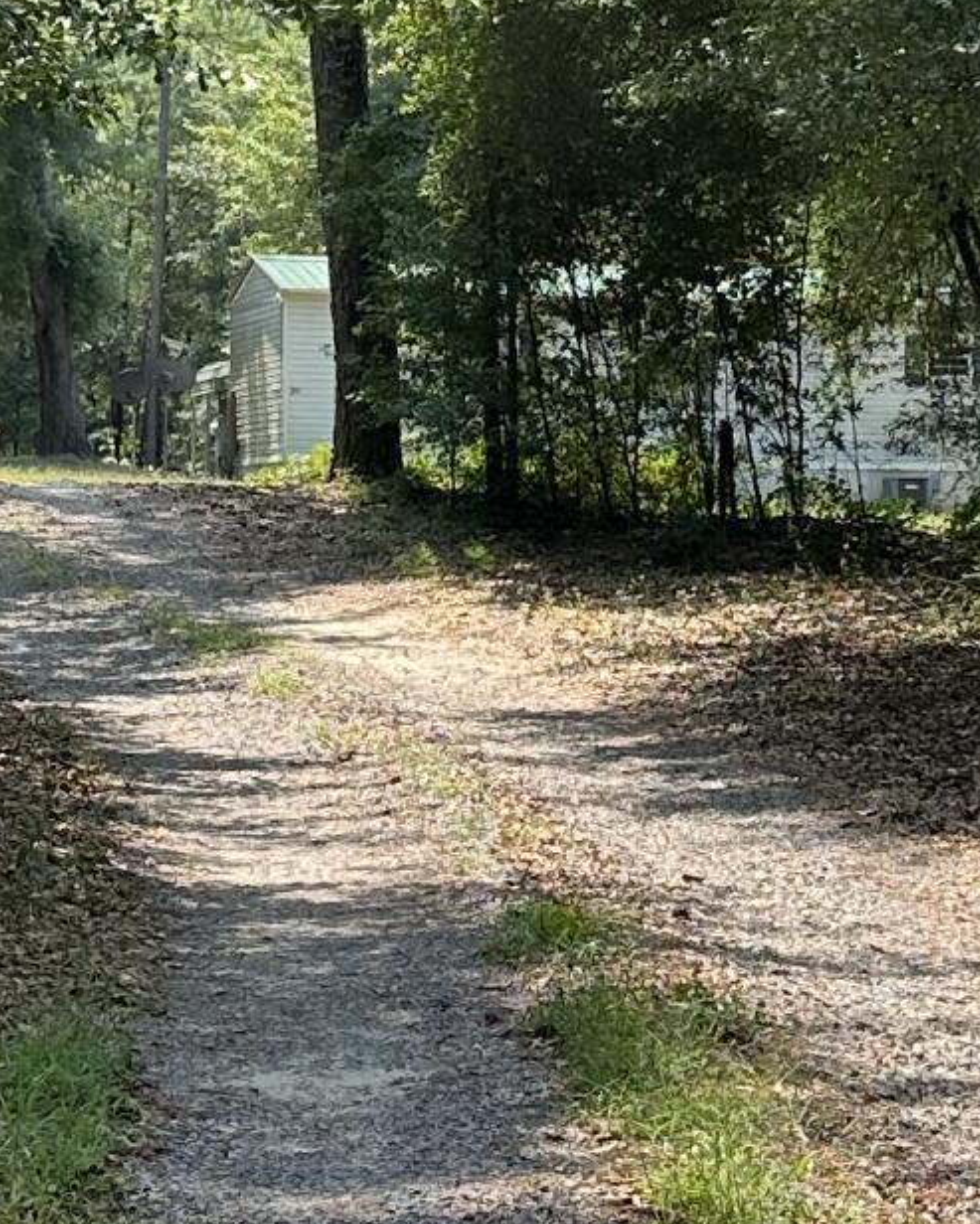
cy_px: 477
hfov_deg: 13.5
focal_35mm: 114
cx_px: 749
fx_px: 4132
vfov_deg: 16.8
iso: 80
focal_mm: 6.86
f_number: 1.78
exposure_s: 1/1613
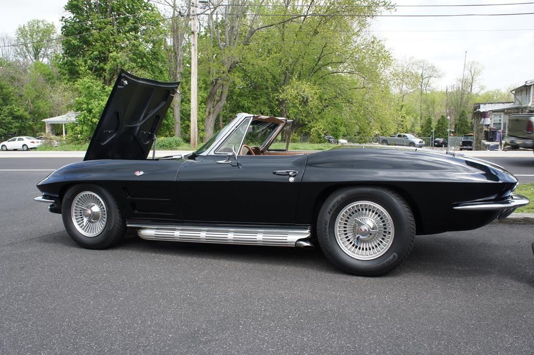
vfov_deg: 45.6
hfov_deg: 64.6
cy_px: 178
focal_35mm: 28
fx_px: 422
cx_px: 267
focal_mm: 19
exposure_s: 1/160
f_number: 7.1
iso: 200
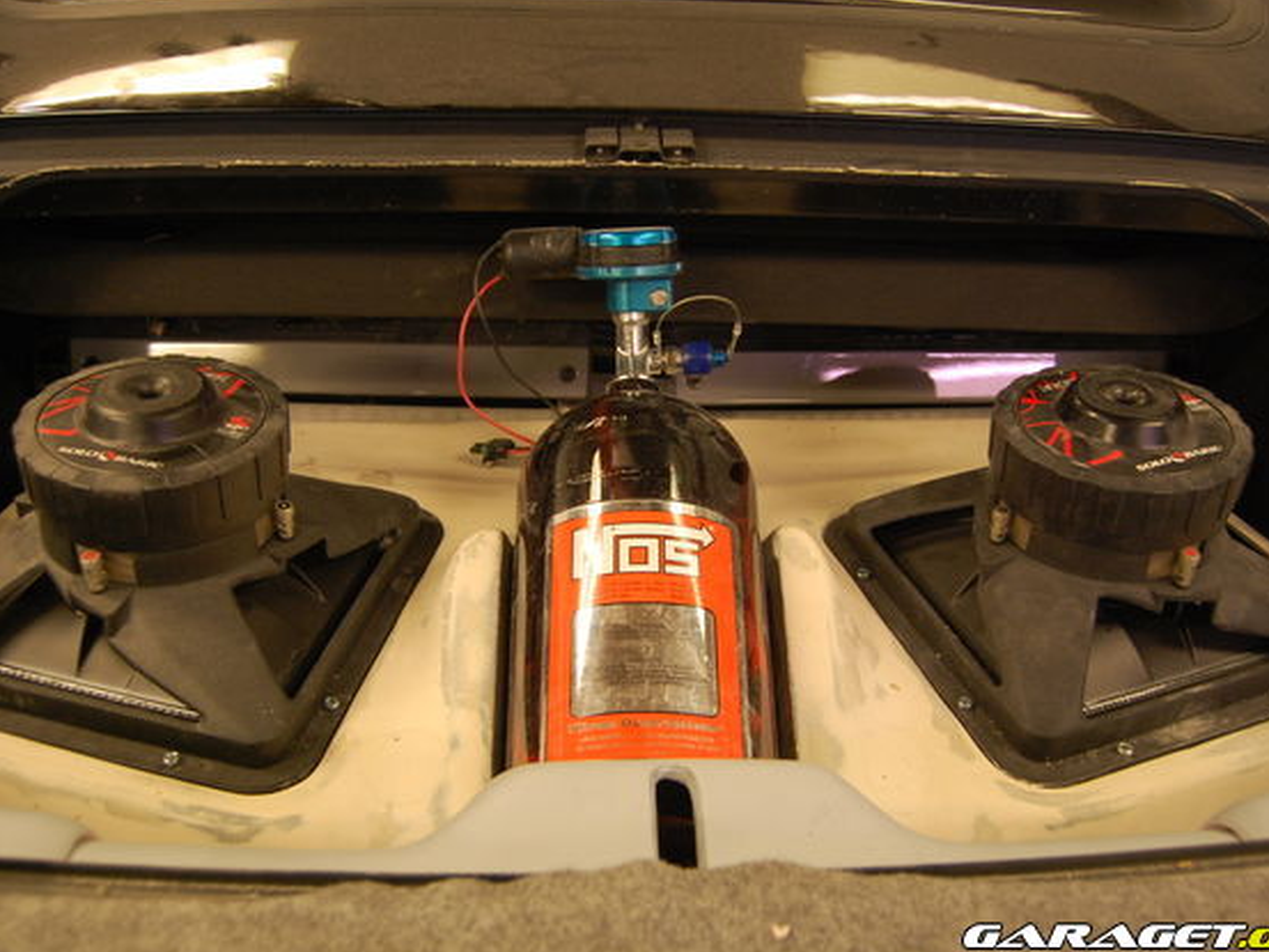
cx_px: 622
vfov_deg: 46.8
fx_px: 1100
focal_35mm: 30
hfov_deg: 59.9
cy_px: 473
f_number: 3.5
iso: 800
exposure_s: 1/15
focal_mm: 18
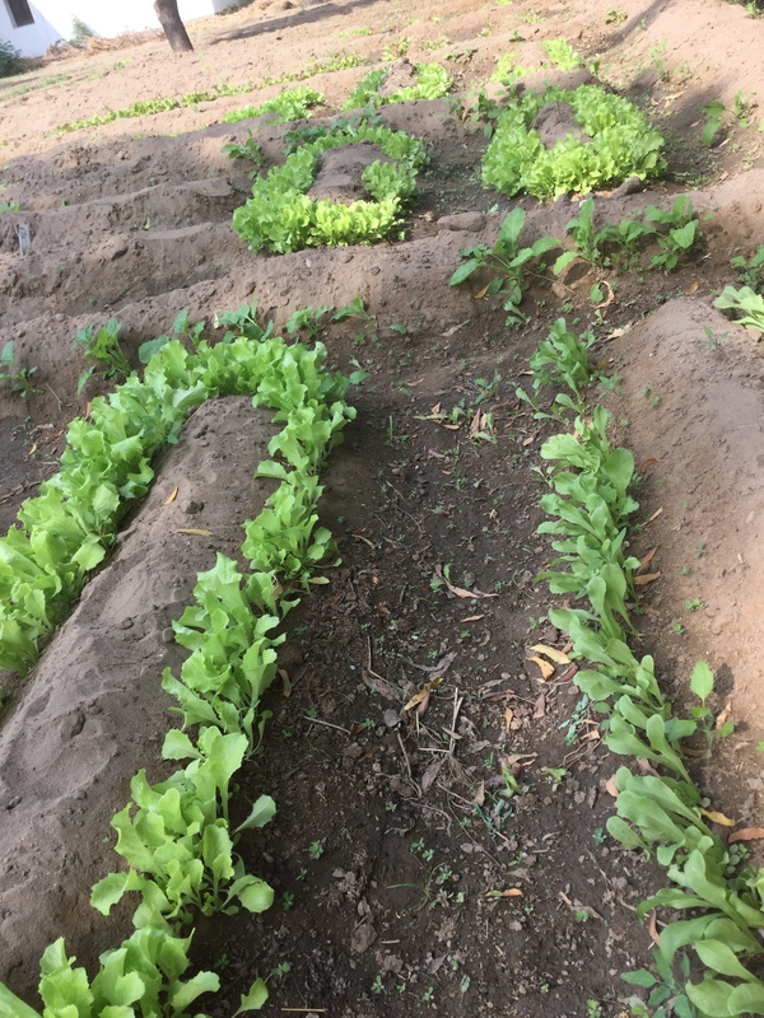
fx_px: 912
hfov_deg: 45.4
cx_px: 382
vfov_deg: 58.4
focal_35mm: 31
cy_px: 509
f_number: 2.4
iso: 25
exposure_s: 1/307
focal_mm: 3.3
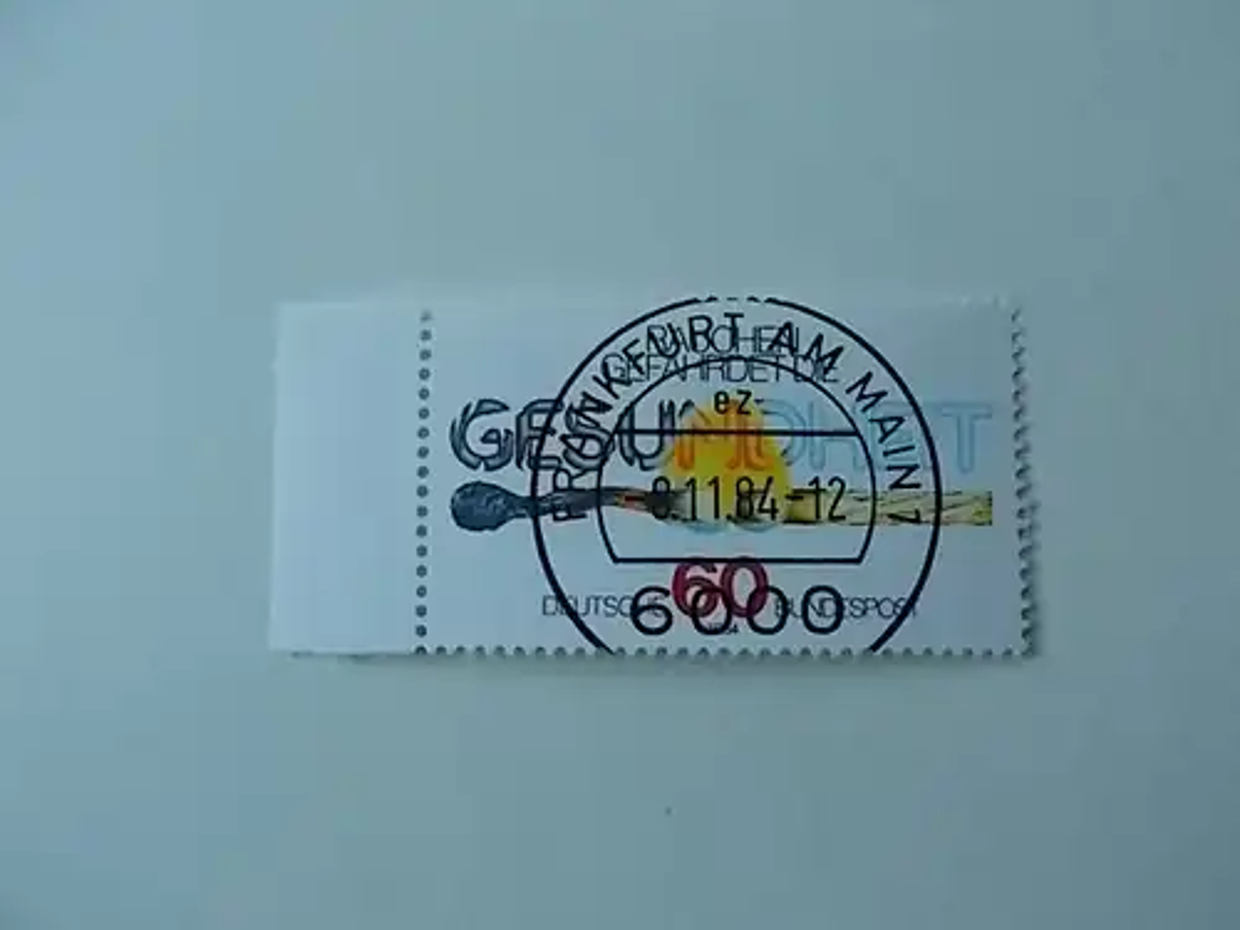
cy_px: 465
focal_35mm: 26
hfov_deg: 67.3
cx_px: 620
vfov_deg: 53.1
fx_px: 931
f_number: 3.2
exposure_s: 1/15
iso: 200
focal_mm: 4.6
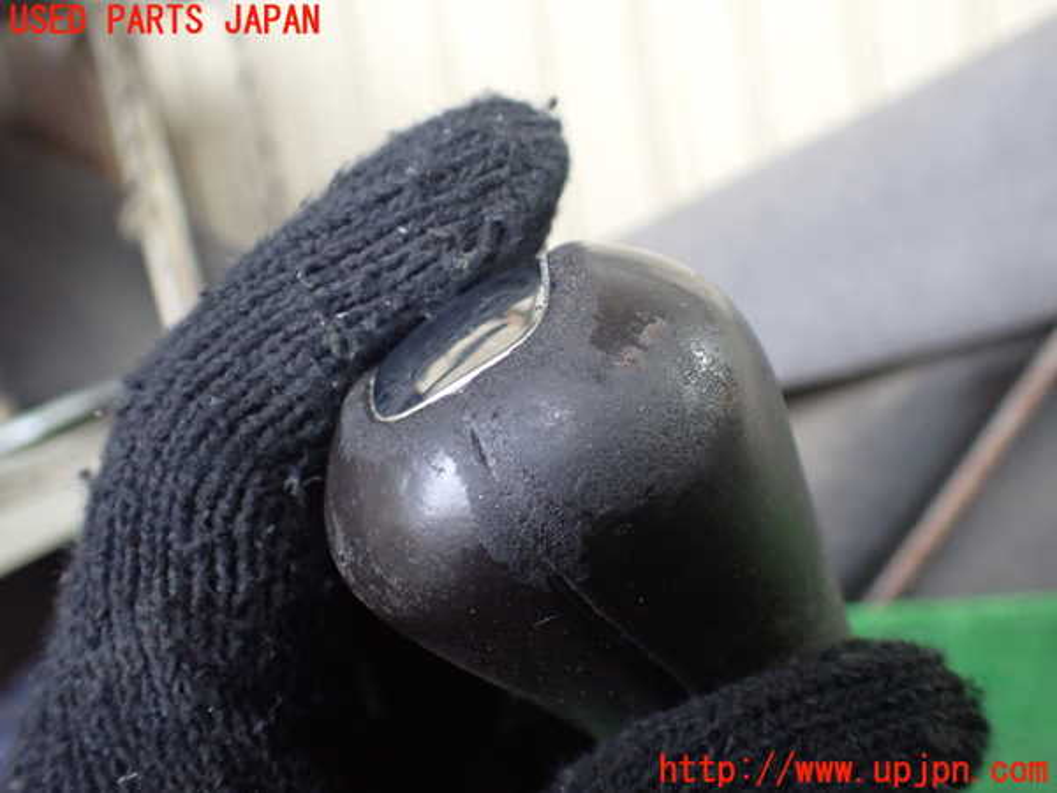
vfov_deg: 46.8
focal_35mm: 30
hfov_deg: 60.0
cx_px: 528
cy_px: 396
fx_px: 916
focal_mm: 5.4
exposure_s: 1/50
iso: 800
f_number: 2.3
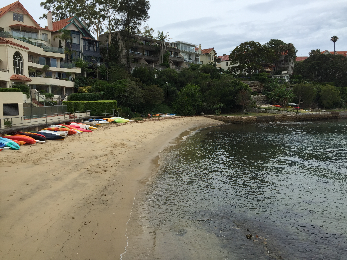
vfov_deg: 48.2
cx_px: 174
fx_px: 291
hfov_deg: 61.7
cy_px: 130
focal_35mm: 29
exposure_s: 1/1464
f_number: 2.2
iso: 32
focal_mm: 4.15
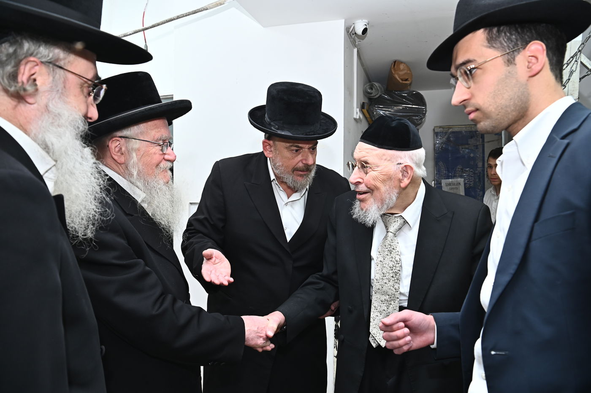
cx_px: 296
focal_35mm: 28
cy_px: 196
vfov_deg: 46.4
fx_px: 459
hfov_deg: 65.5
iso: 1000
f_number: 6.3
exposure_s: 1/200
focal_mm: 28
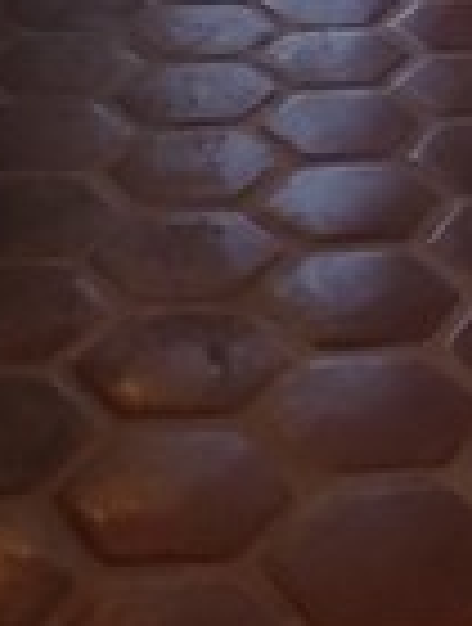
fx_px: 1828
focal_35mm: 101
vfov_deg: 17.7
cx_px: 526
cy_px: -261
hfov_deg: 14.4
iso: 250
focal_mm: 1.78
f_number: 1.9
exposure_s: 1/24
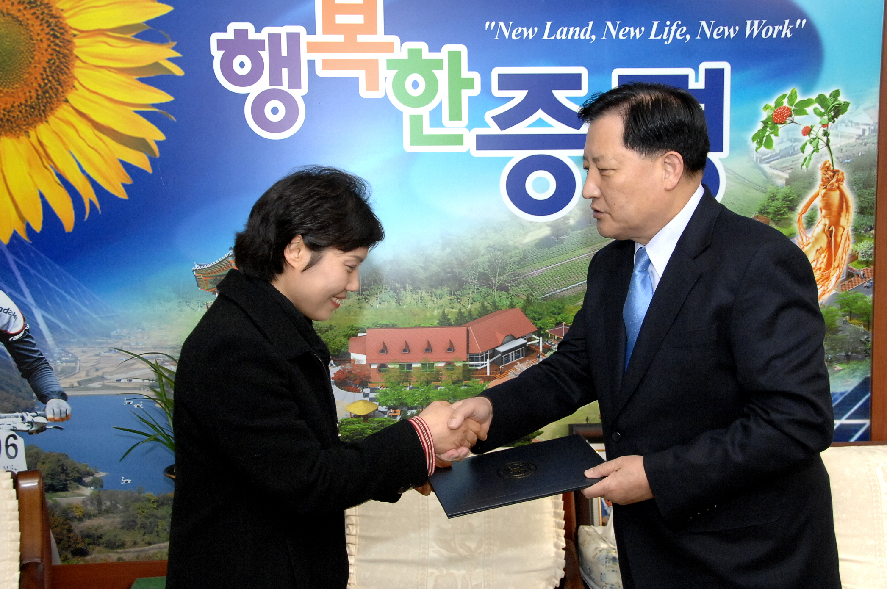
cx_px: 448
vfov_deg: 31.1
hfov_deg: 45.5
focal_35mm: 43
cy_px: 293
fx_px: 1058
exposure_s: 1/60
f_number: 6.7
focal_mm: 28
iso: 800
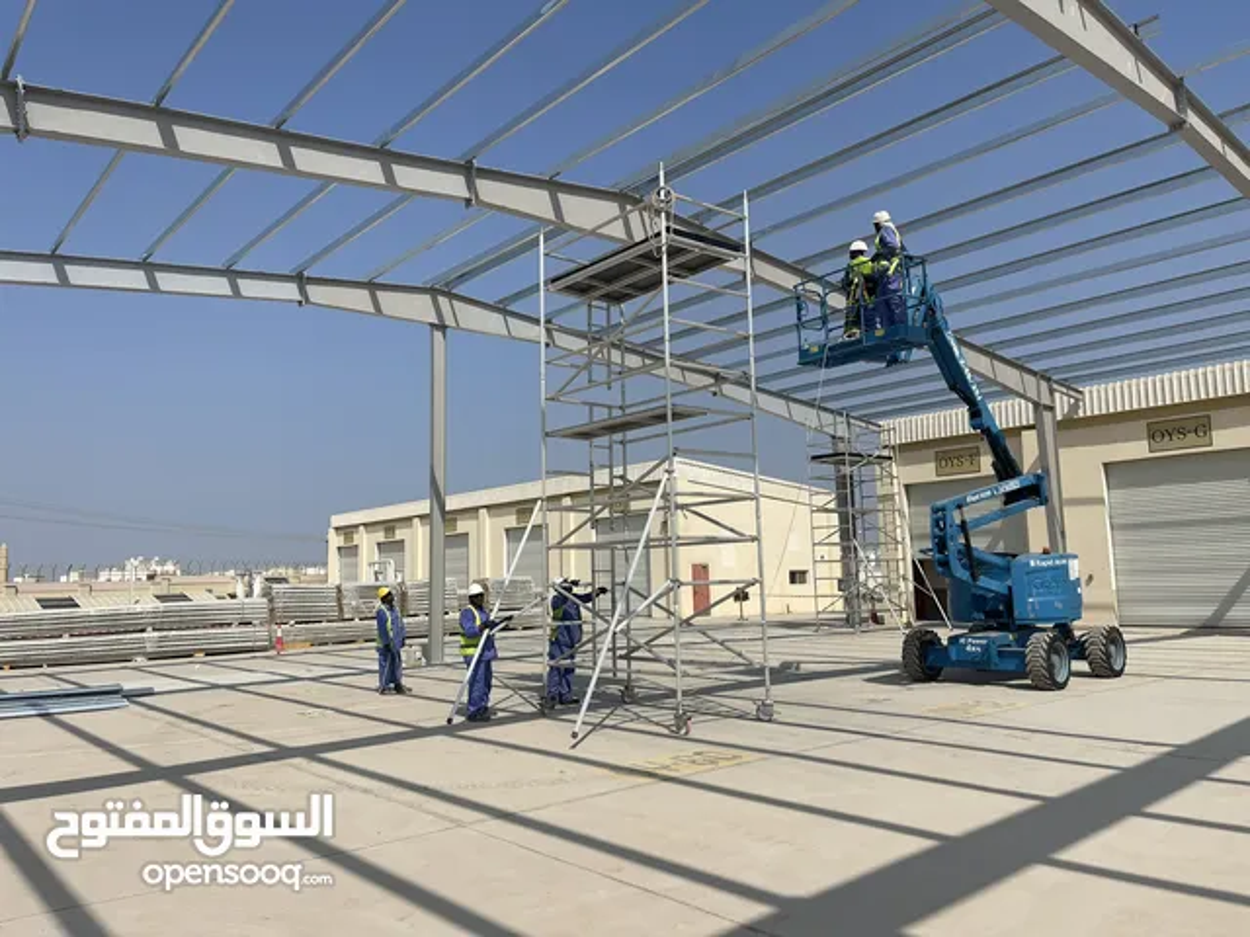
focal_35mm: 25
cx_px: 625
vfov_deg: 54.9
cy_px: 468
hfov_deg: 69.4
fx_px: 903
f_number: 1.6
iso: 32
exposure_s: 1/8547
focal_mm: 5.1
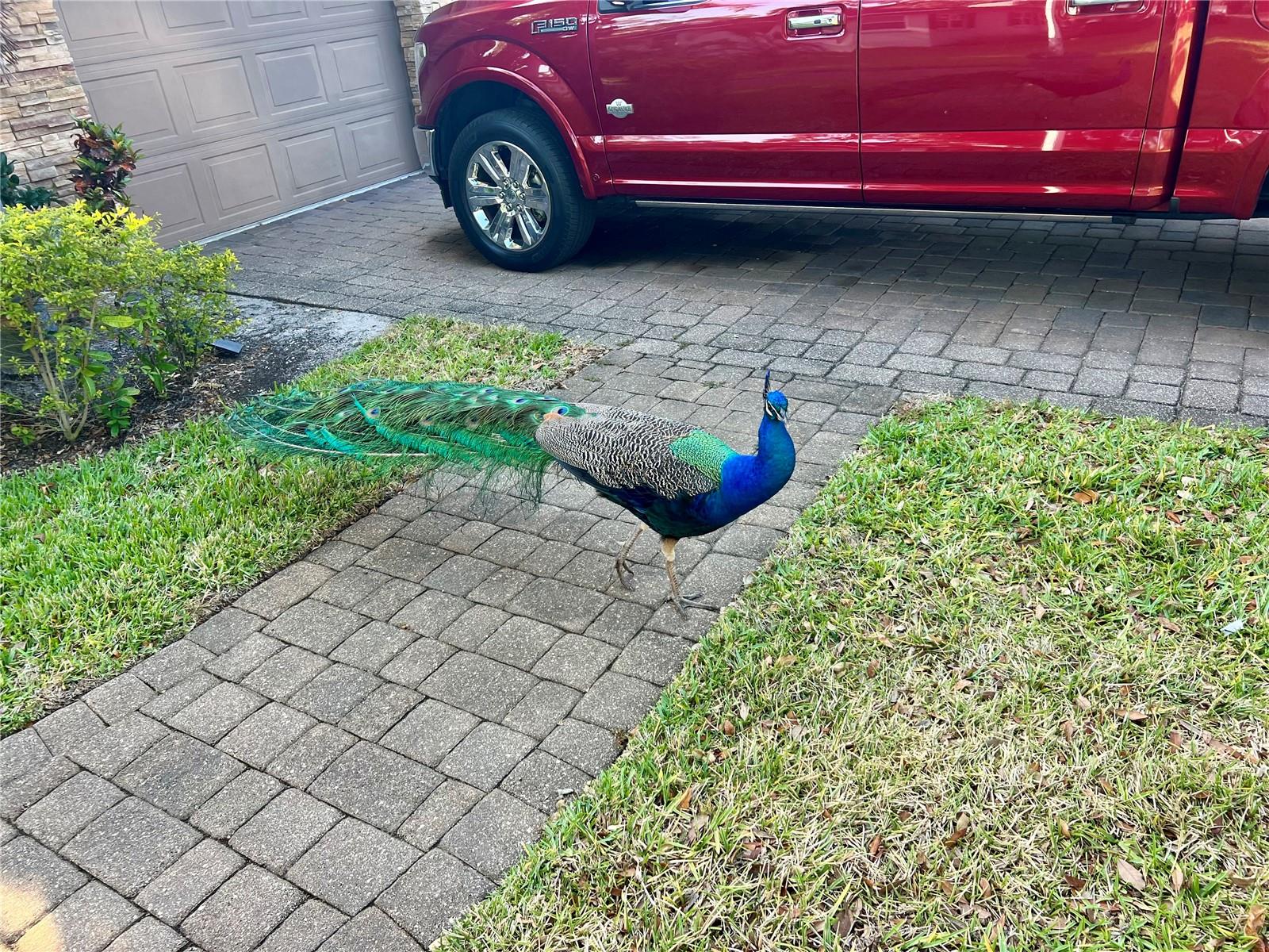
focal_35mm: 26
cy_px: 476
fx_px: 953
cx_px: 634
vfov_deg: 53.1
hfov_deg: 67.3
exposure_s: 1/164
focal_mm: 5.7
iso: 40
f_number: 1.5
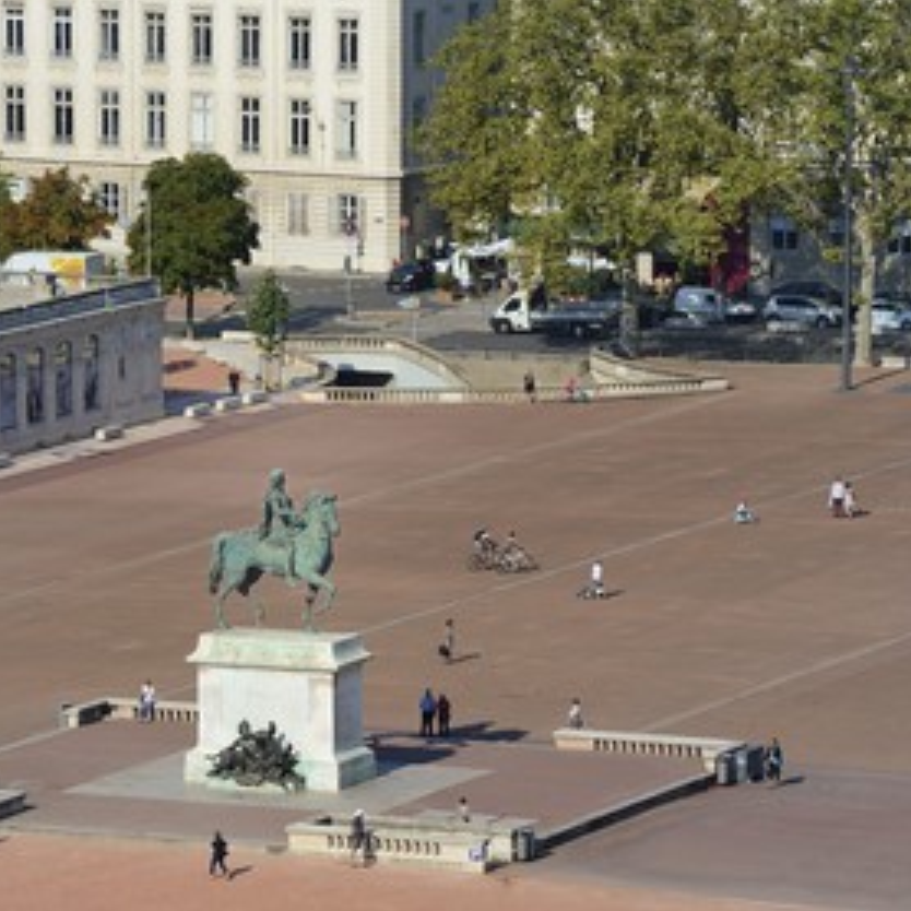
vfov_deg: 6.8
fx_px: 7652
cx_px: 242
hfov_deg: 6.8
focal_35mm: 257
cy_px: 456
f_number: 13
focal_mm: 200
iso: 100
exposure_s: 1/200
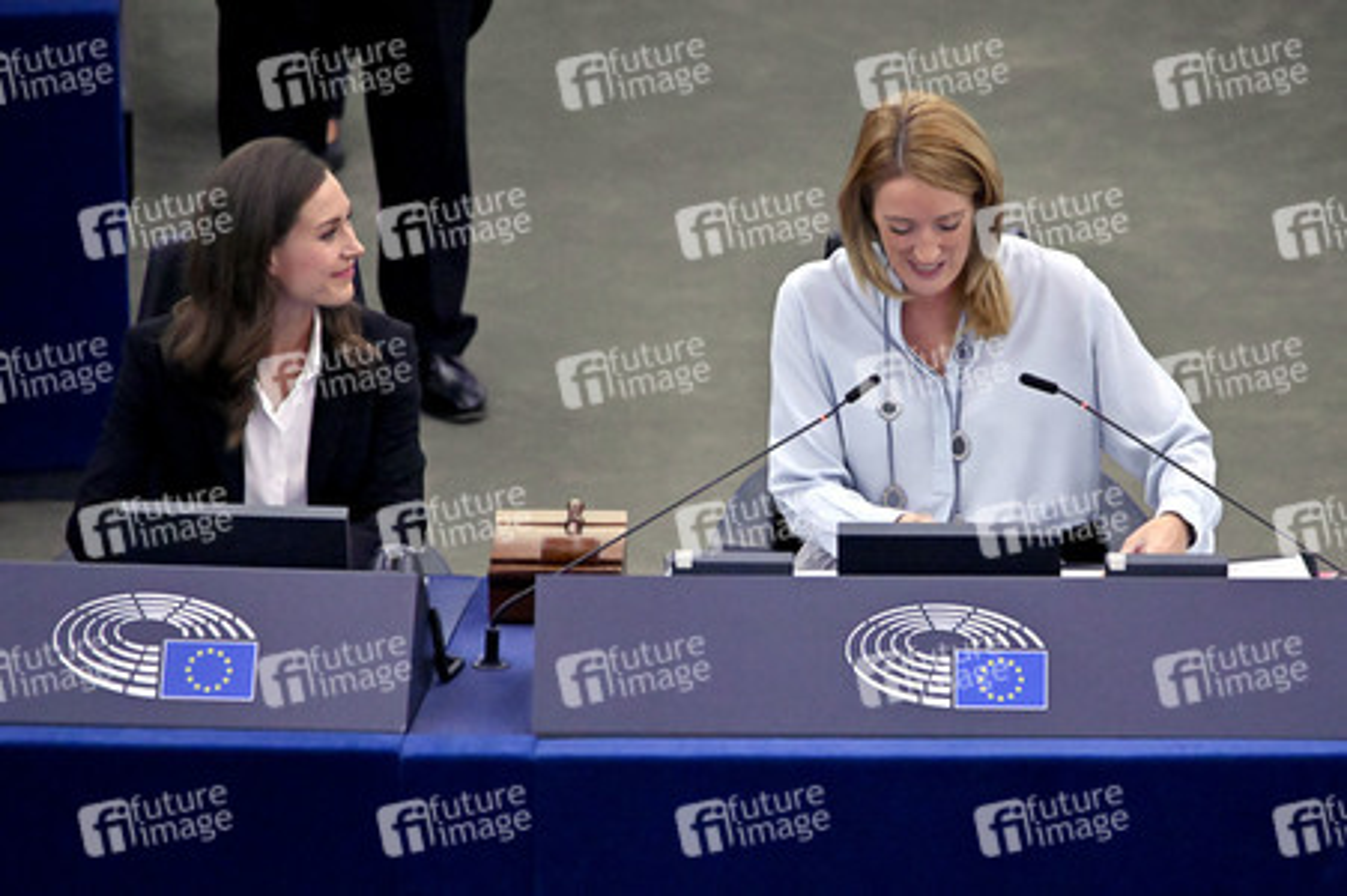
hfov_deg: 3.4
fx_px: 22433
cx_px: 674
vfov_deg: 2.3
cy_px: 448
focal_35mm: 600
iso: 10000
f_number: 6.3
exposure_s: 1/1000
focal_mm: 600
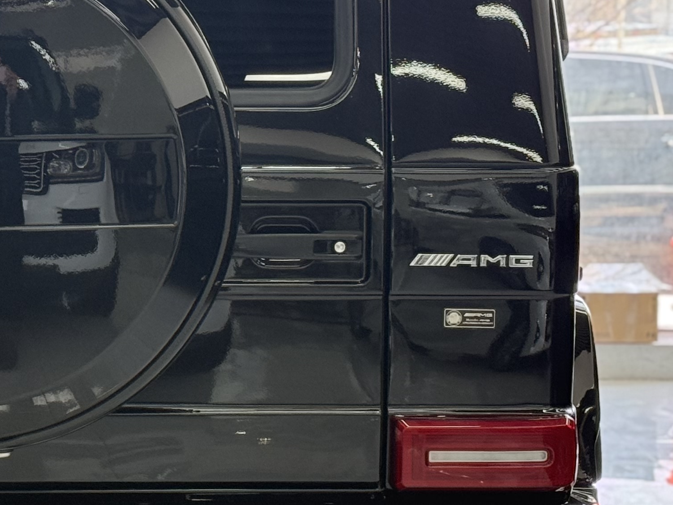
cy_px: 233
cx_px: 70
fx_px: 2508
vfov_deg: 11.5
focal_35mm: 129
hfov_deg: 15.1
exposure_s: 1/66
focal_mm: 6.76
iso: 200
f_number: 1.78
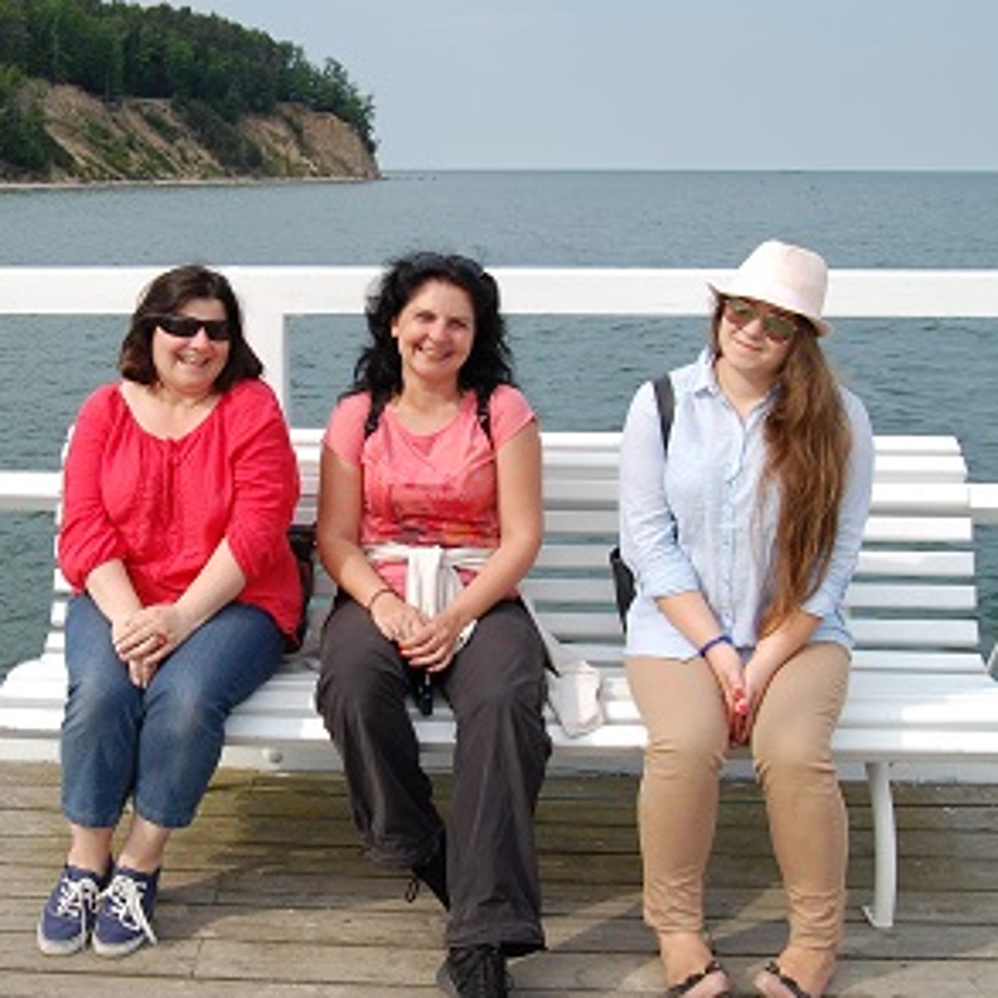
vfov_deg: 34.7
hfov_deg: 34.1
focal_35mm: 49
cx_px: 283
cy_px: 514
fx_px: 1598
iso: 200
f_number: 9
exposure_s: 1/320
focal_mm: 22
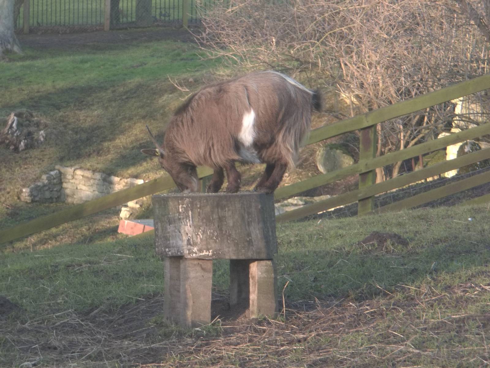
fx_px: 2336
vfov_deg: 9.0
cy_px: 184
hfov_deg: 12.0
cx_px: 245
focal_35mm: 165
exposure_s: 1/40
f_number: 5.9
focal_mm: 29.5
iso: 160
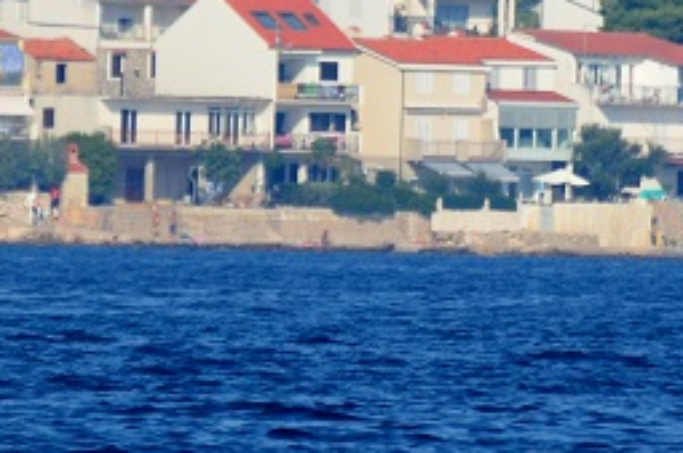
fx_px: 33328
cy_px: -170
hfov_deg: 1.2
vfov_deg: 0.8
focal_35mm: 1760
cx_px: 510
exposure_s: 1/2000
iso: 400
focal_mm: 300
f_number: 5.6
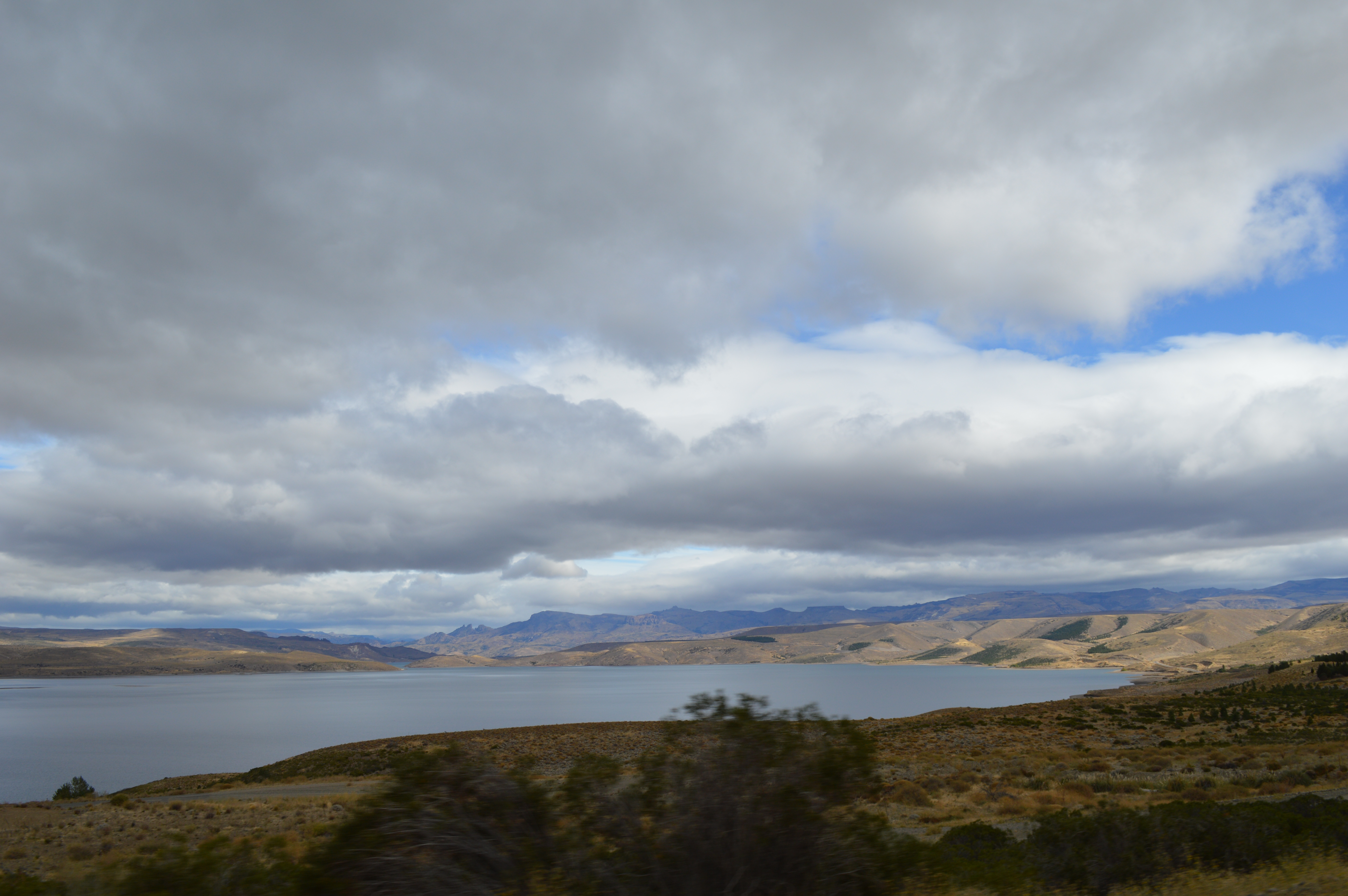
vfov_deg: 43.5
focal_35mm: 30
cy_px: 448
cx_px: 674
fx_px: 1122
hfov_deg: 62.0
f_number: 9
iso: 100
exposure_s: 1/320
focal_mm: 20
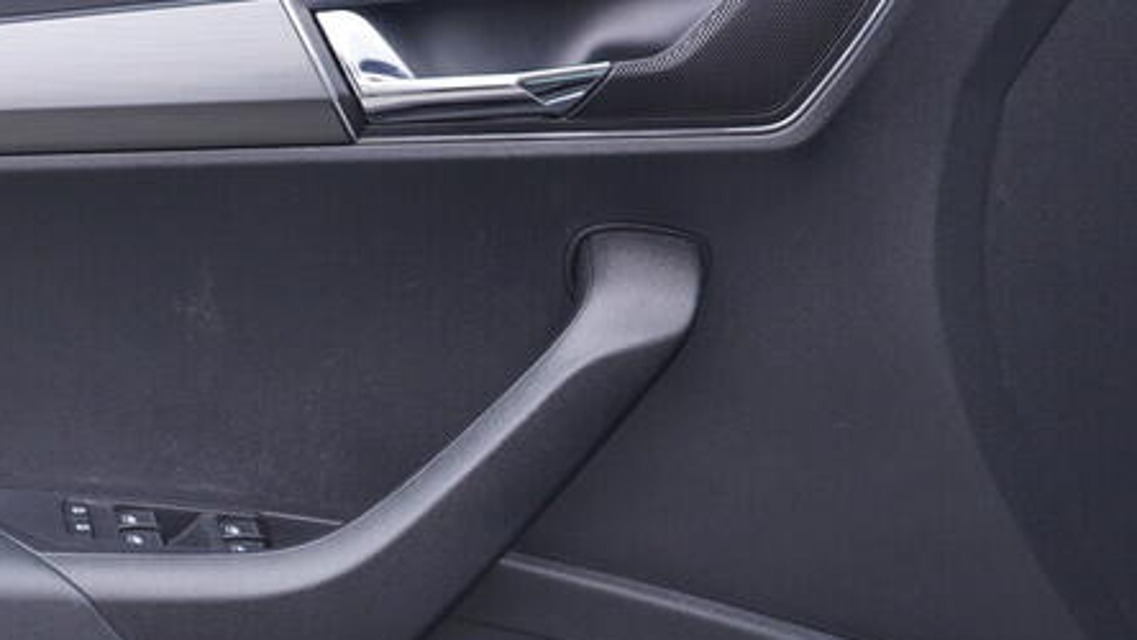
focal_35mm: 87
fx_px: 2624
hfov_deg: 24.1
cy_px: 608
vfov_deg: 13.8
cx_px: 238
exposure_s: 1/40
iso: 125
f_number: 2.8
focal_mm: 24
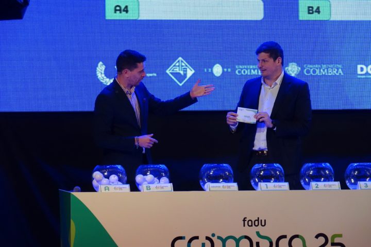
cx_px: 186
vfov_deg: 7.7
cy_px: 124
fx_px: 1834
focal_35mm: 178
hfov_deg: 11.5
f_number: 4
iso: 2000
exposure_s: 1/320
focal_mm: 65.23
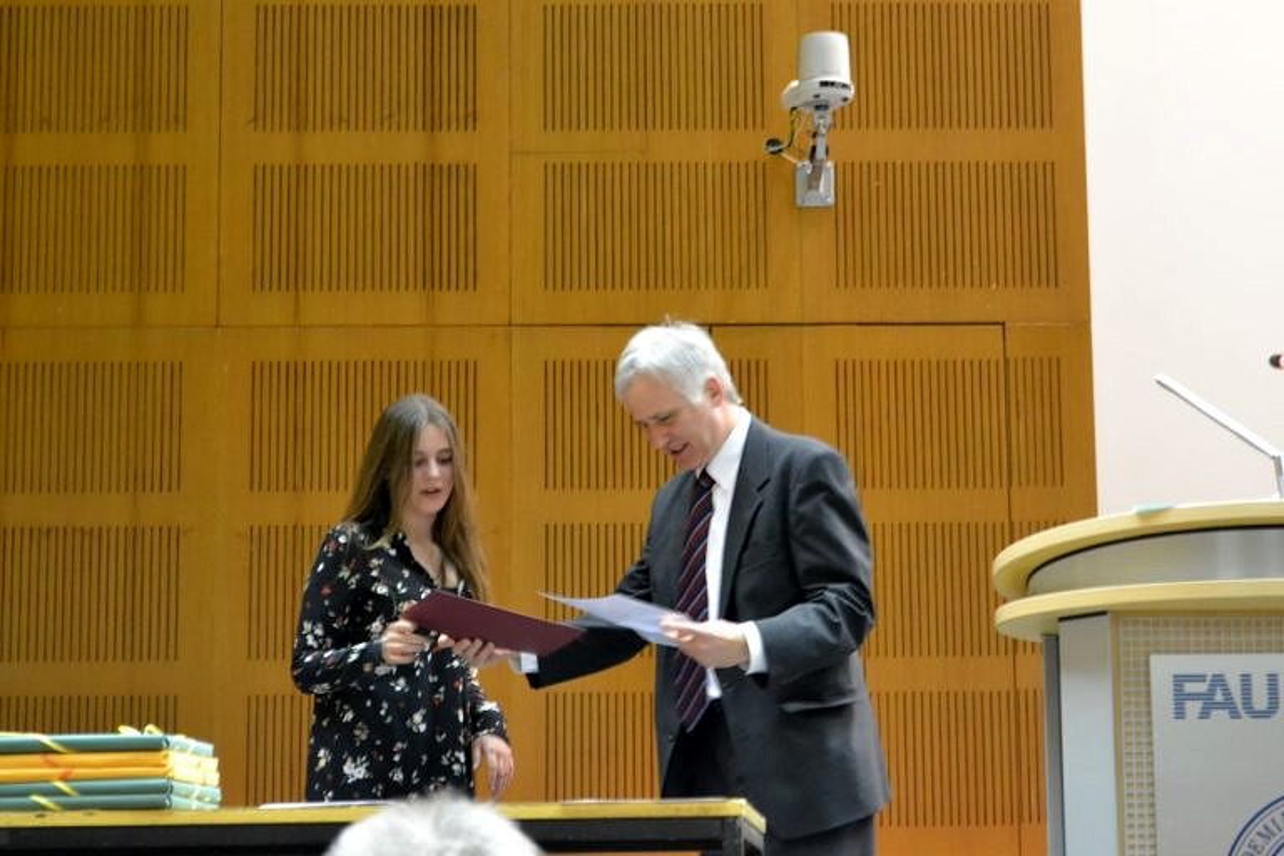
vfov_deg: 16.6
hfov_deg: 24.6
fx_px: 2942
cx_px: 642
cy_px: 428
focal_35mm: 82
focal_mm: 55
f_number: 5.6
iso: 3200
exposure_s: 1/13
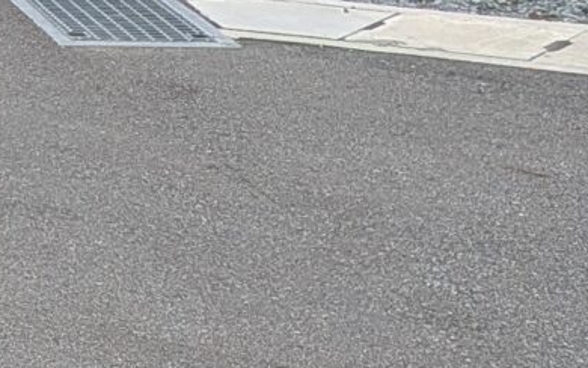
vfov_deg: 7.9
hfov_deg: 11.4
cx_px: -547
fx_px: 2677
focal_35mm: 167
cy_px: 143
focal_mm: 4.53
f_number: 1.7
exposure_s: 1/1088
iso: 30
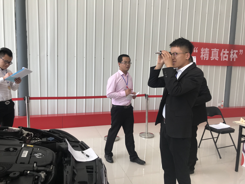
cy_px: 92
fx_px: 198
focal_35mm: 28
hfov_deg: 63.4
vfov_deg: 49.7
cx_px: 122
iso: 20
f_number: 1.8
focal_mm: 3.99
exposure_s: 1/100
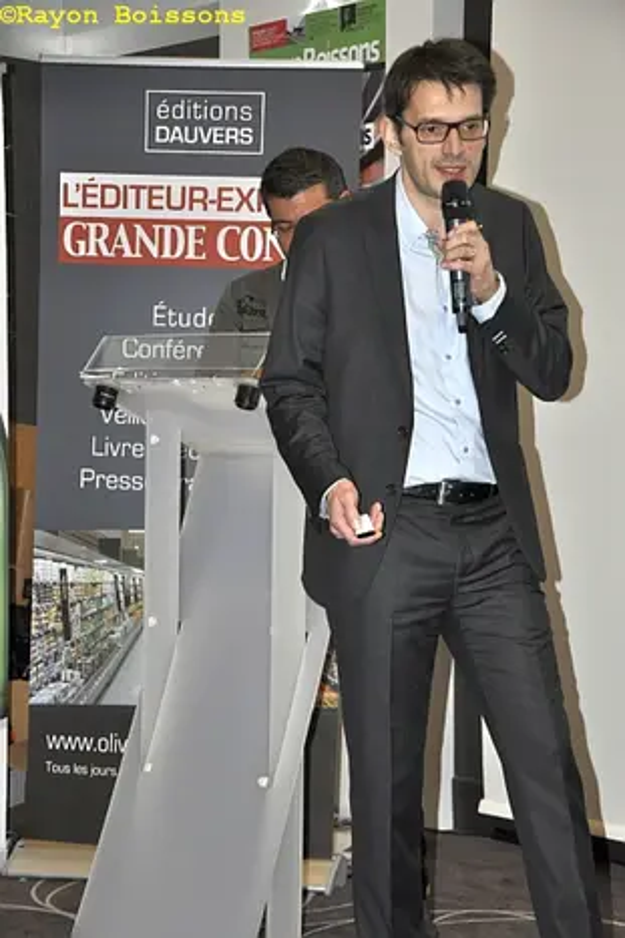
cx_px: 312
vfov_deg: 21.9
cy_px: 469
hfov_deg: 14.7
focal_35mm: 93
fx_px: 2423
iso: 800
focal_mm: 62
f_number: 5.3
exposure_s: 1/60
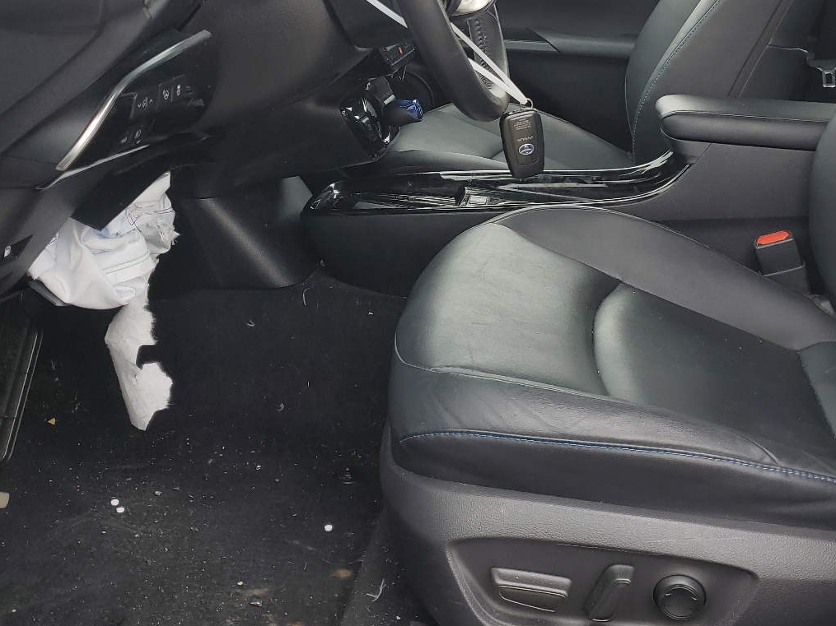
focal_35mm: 41
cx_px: 446
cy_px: 151
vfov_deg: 34.3
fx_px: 990
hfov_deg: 45.7
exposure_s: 1/455
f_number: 1.5
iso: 50
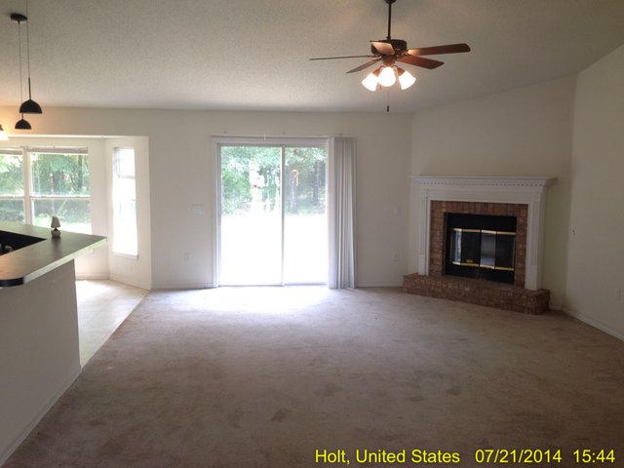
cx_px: 312
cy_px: 234
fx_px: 595
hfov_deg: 55.4
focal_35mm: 33
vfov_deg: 42.9
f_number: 2.4
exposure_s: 1/30
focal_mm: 4.12
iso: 50
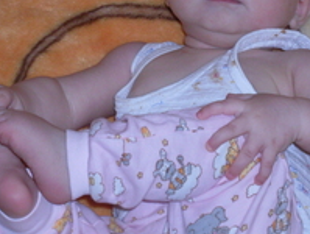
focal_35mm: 208
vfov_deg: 7.2
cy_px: 78
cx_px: 221
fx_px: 1866
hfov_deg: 9.5
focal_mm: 15.3
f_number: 4.4
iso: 100
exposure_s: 1/60
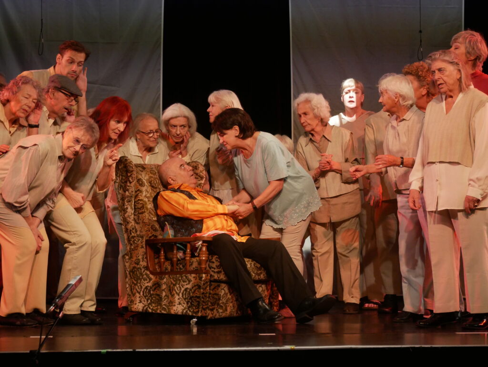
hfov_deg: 24.4
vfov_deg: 18.4
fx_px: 1128
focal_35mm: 80
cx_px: 244
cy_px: 184
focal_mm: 40
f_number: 4.7
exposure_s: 1/250
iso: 2000
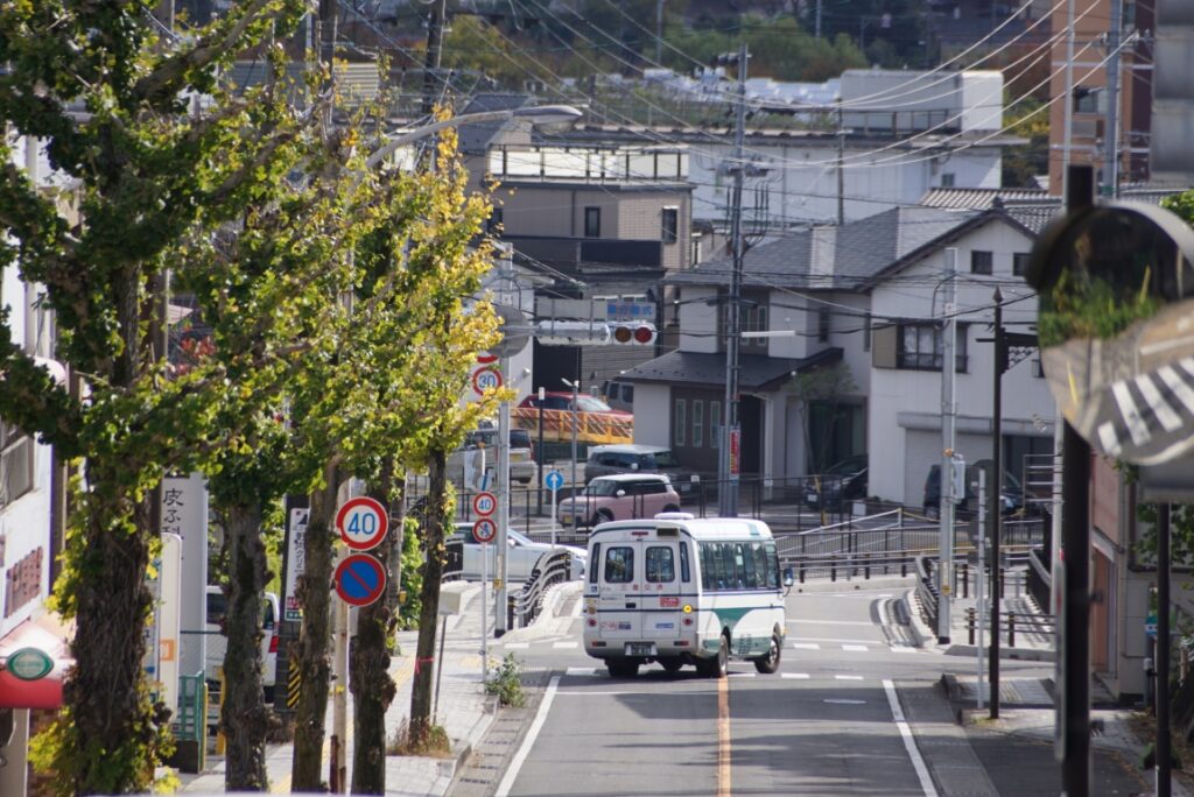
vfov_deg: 3.7
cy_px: 398
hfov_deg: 5.5
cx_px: 597
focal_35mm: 375
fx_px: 12444
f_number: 6.3
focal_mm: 250
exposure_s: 1/400
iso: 125
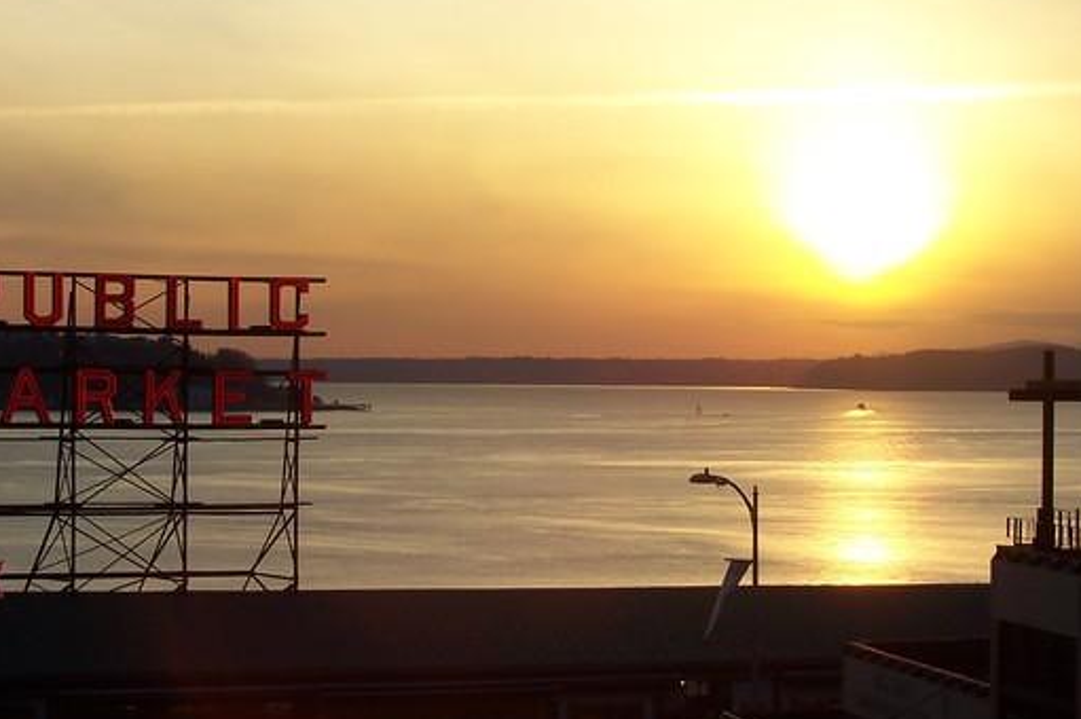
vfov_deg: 11.8
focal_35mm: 116
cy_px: 376
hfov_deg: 17.6
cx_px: 635
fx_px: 3481
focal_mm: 13.5
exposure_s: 1/125
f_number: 8
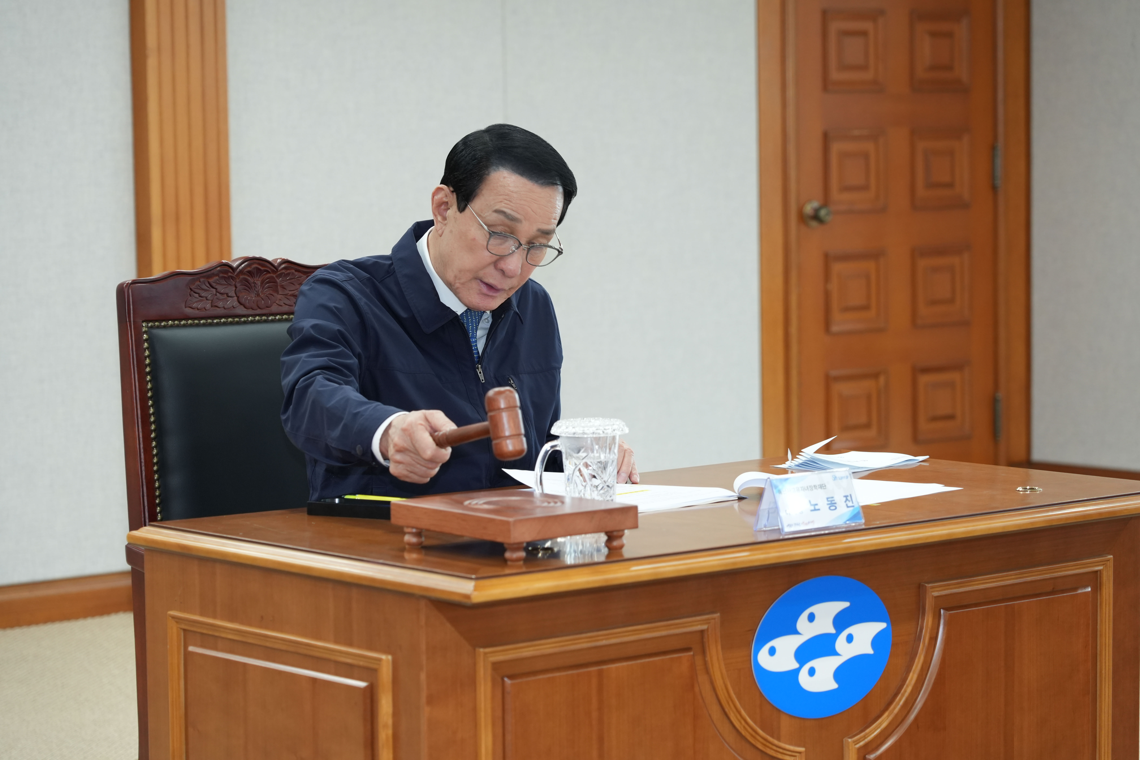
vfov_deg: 14.0
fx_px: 3103
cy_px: 380
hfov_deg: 20.8
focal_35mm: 98
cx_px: 570
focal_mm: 98
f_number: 5
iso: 1250
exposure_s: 1/125
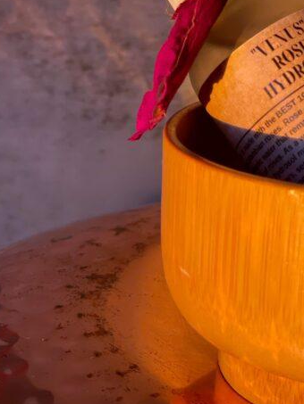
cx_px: 221
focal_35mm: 113
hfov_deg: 13.1
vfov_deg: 17.3
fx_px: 1323
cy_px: 94
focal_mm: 7.5
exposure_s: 1/121
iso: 160
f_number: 2.2
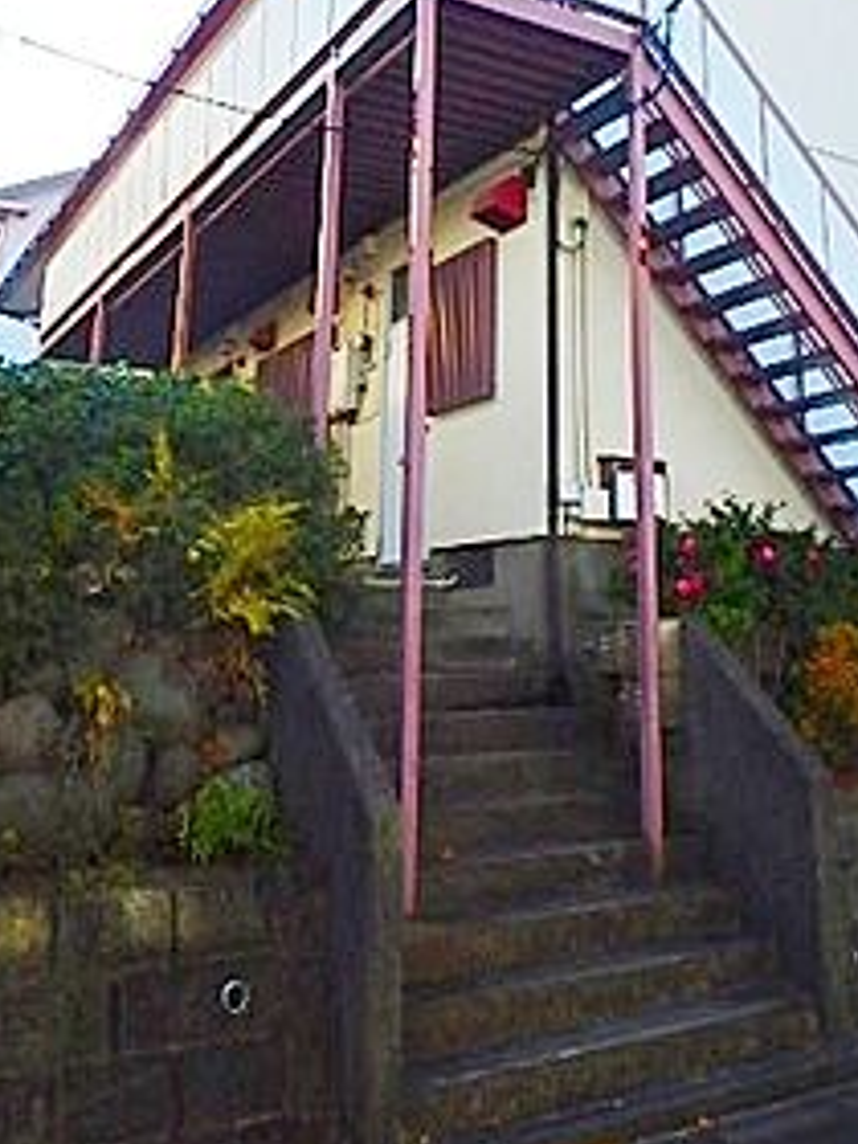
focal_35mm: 36
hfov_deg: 39.4
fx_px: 1190
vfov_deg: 49.0
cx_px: 527
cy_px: 266
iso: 125
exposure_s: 1/800
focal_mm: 3.7
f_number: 3.5
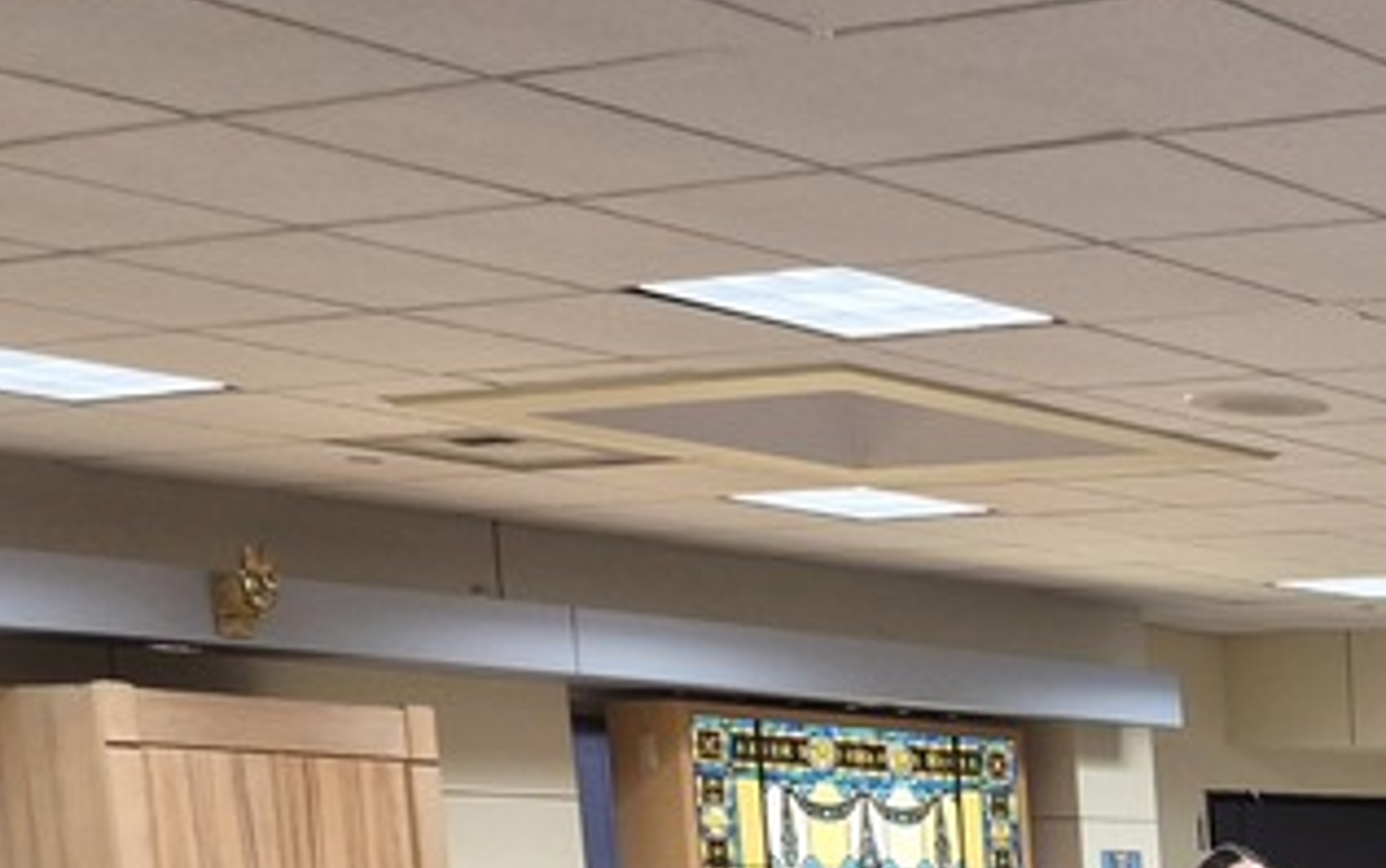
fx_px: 2986
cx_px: 2070
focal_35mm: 79
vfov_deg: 14.6
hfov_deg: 21.8
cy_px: 1552
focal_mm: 5.4
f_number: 1.8
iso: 320
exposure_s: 1/120
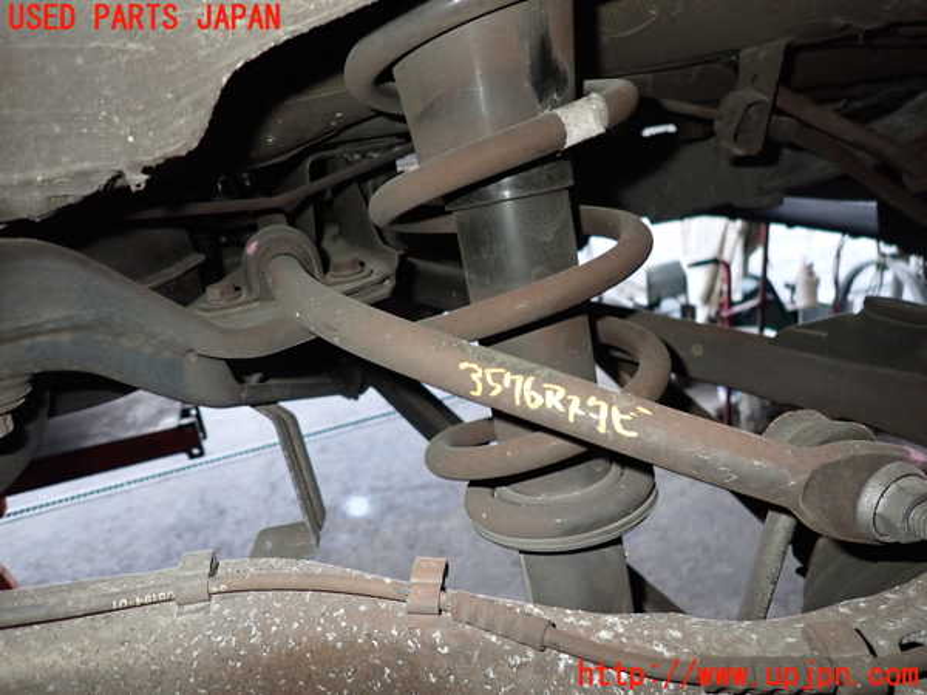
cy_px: 348
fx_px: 669
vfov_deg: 54.9
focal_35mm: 25
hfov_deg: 69.4
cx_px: 464
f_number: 5.6
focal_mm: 4.5
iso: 400
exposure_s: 1/30
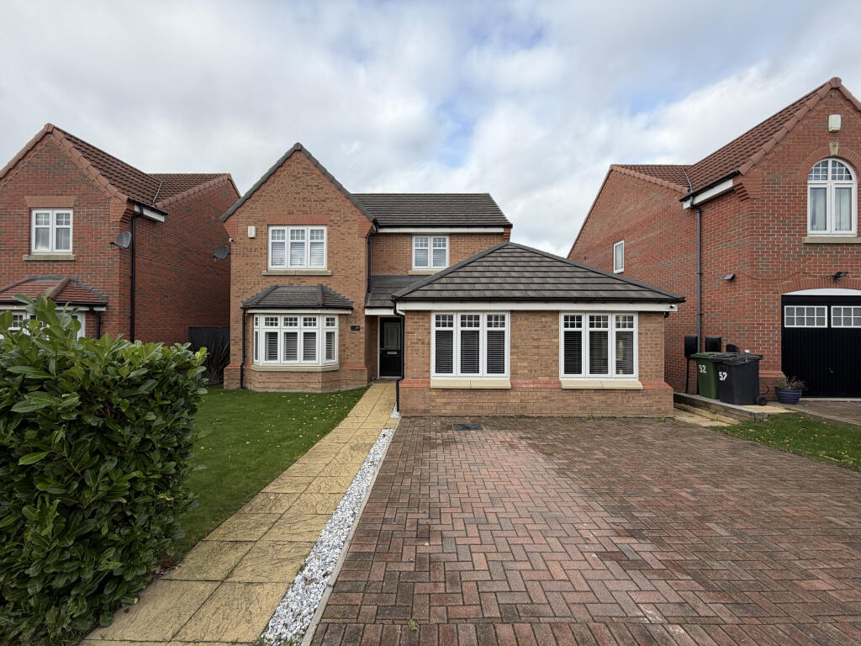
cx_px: 430
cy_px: 323
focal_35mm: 14
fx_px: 348
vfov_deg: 85.7
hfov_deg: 102.1
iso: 40
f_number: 2.2
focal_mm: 2.22
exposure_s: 1/607
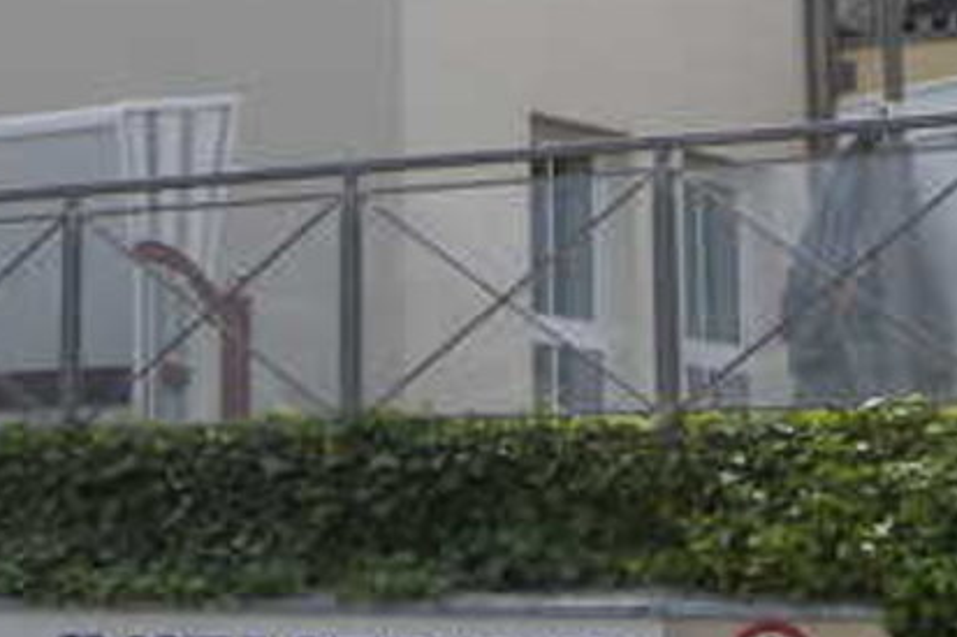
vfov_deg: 9.0
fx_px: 3933
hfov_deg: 13.7
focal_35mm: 148
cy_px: -310
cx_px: 23
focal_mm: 10.2
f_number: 3.6
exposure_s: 1/640
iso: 50
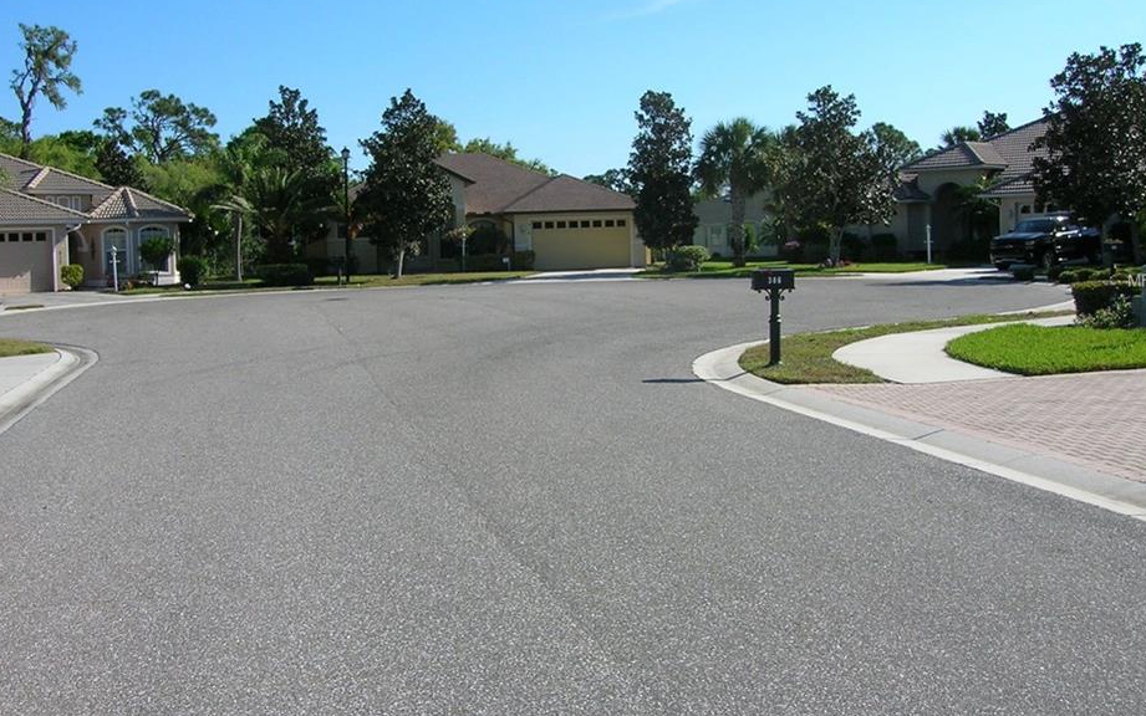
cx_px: 566
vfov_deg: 31.9
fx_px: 1250
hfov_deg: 49.3
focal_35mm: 40
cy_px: 282
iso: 50
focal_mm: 5.7
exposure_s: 1/437
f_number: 4.9
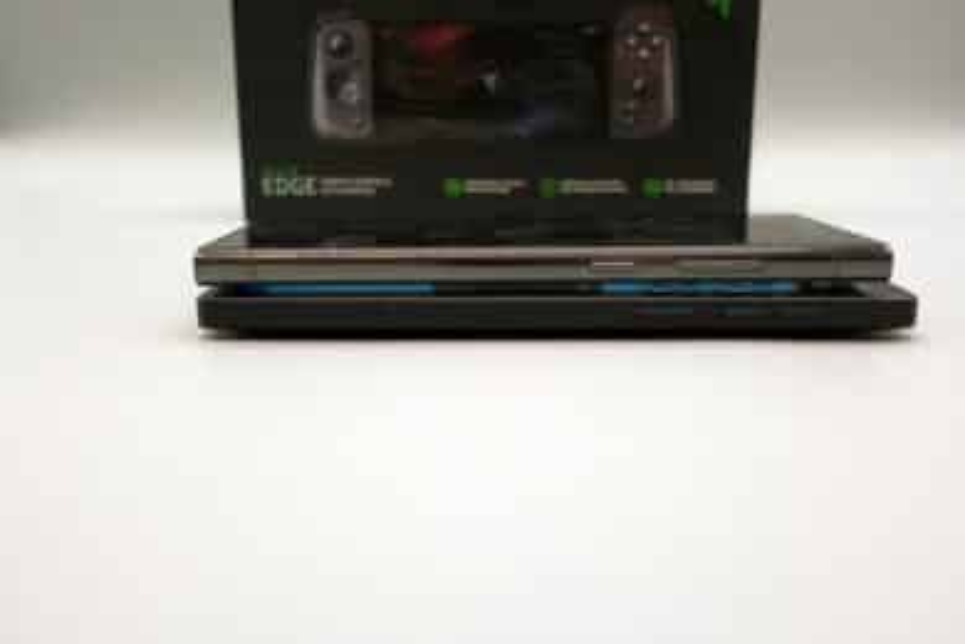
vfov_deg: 37.9
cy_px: 322
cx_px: 482
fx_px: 938
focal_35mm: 35
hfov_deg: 54.4
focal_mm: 23
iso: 250
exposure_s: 1/34
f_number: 8
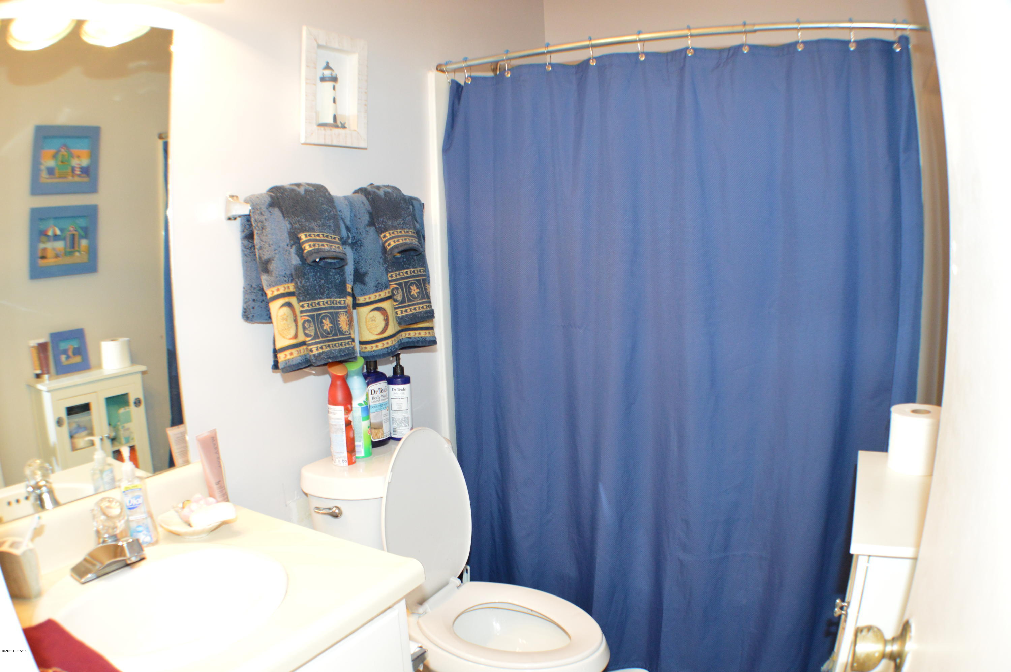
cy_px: 336
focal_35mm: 33
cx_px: 506
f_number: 4
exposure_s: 1/15
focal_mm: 22
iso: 1250
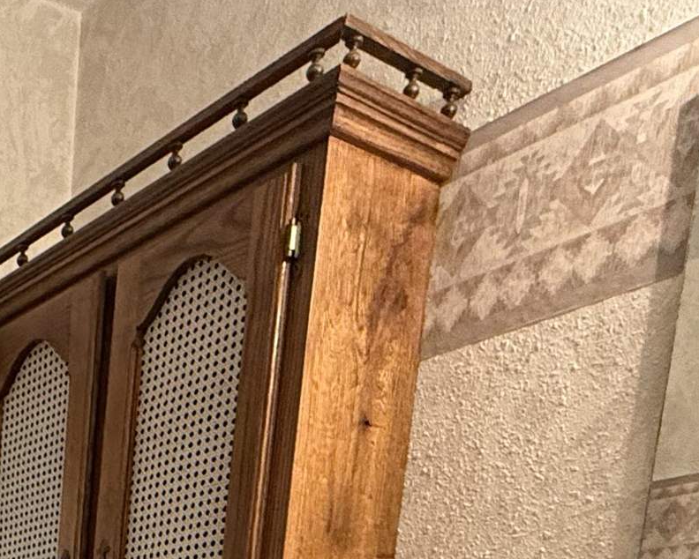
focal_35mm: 53
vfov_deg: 20.8
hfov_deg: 29.6
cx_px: -171
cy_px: 982
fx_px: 1097
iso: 400
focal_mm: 2.22
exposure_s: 1/60
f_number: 2.2
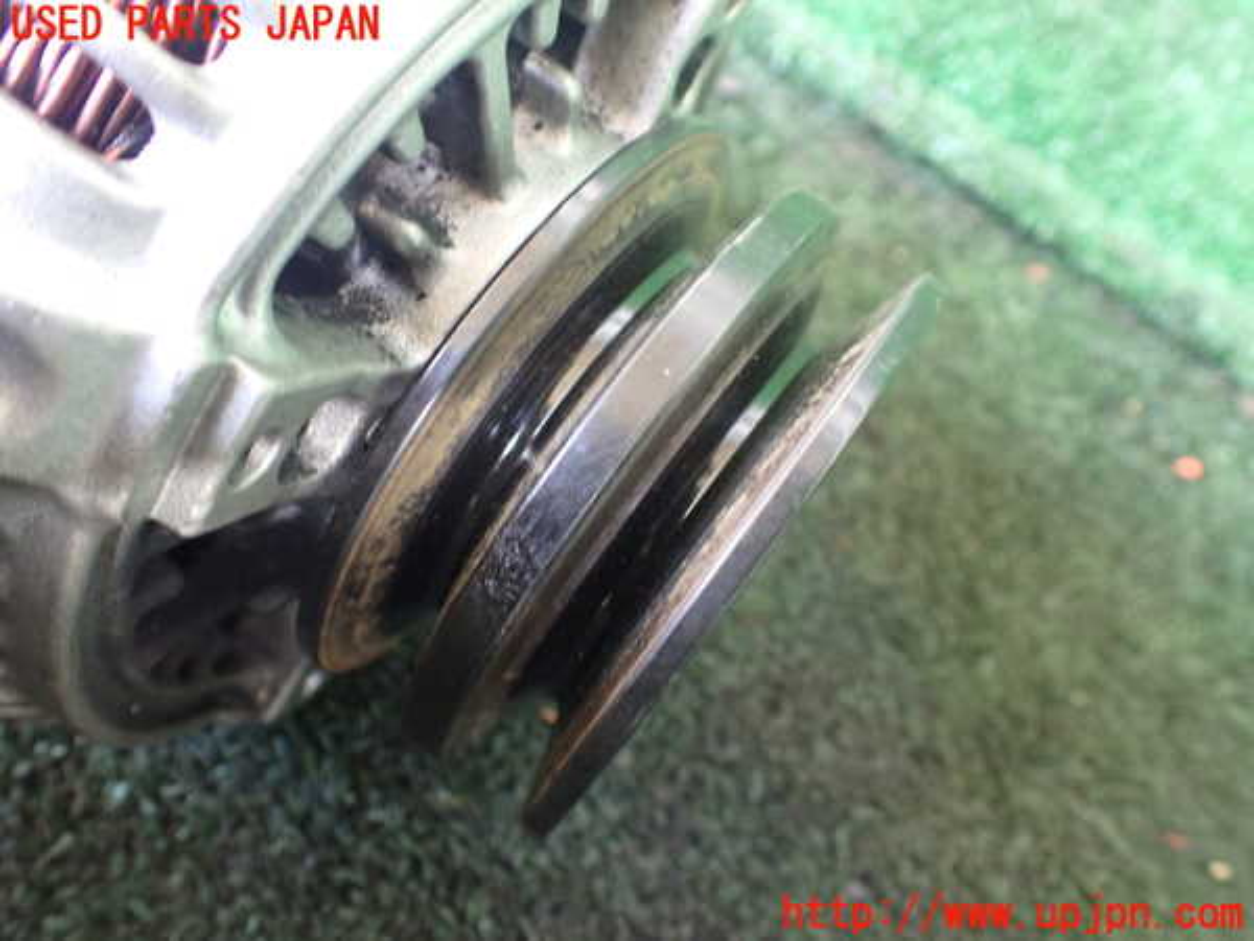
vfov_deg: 46.8
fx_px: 1087
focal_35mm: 30
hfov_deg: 60.0
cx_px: 627
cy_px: 470
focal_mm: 5.4
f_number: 2.3
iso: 800
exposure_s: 1/40
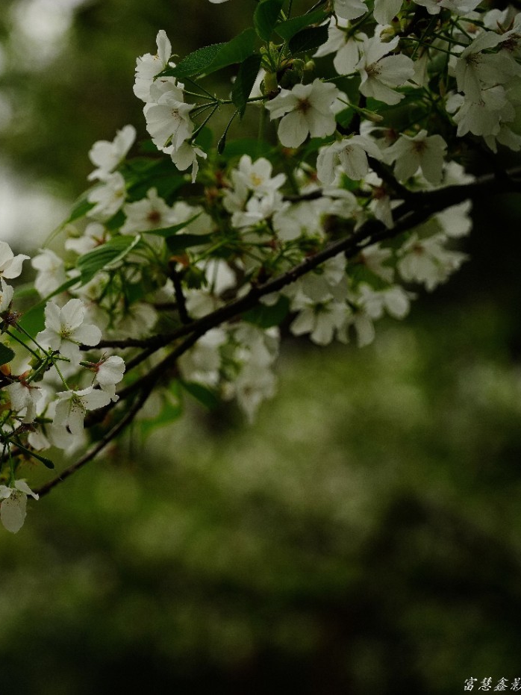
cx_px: 52
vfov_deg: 9.2
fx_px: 4295
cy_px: 348
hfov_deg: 6.9
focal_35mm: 214
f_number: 5.6
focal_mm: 148
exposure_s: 1/400
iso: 250
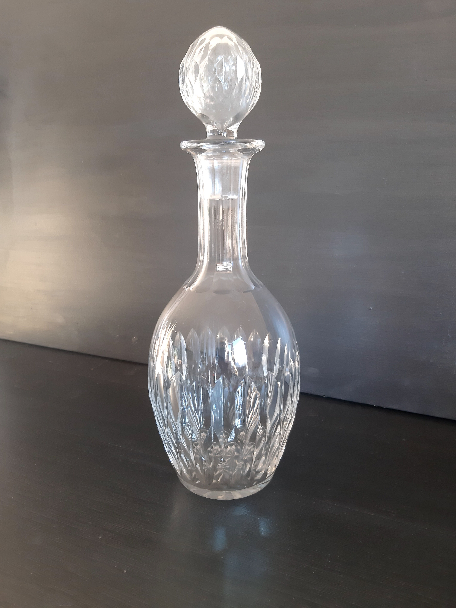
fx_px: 474
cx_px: 228
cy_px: 304
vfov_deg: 65.3
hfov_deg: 51.4
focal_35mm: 27
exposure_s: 1/50
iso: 125
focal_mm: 3.93
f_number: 1.7
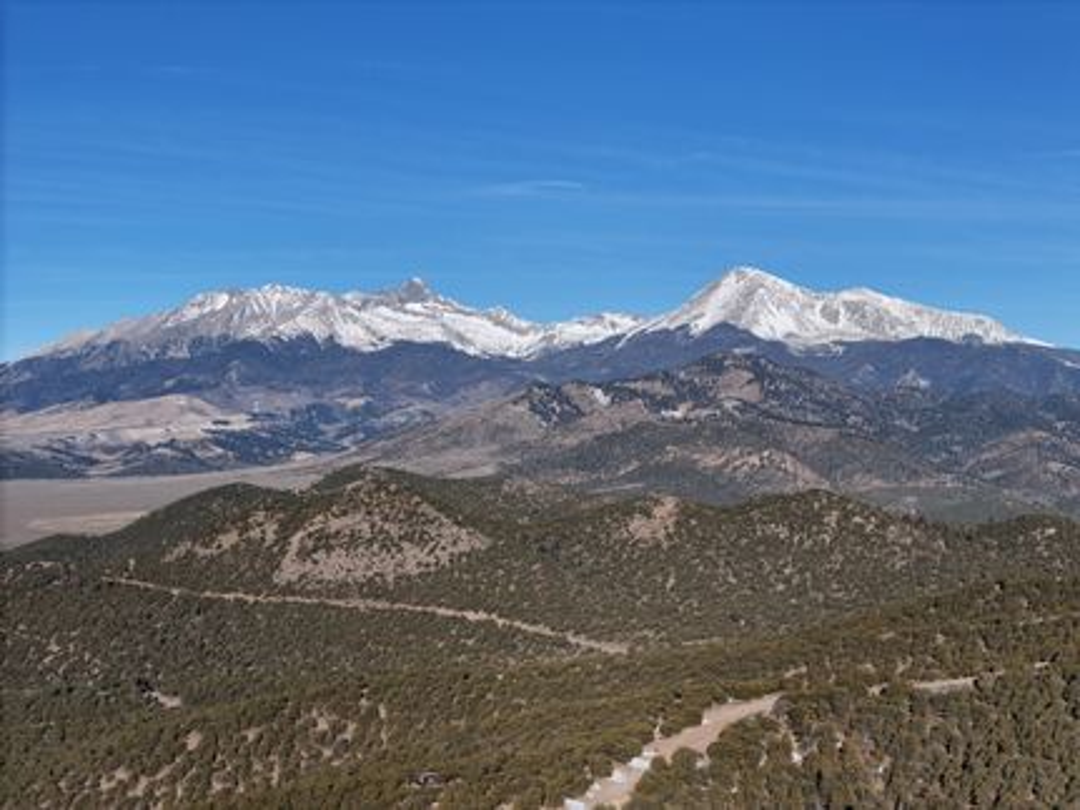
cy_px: 405
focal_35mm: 70
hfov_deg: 27.8
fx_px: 2183
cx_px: 540
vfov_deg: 21.0
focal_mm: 19.35
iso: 100
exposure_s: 1/1600
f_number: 2.8
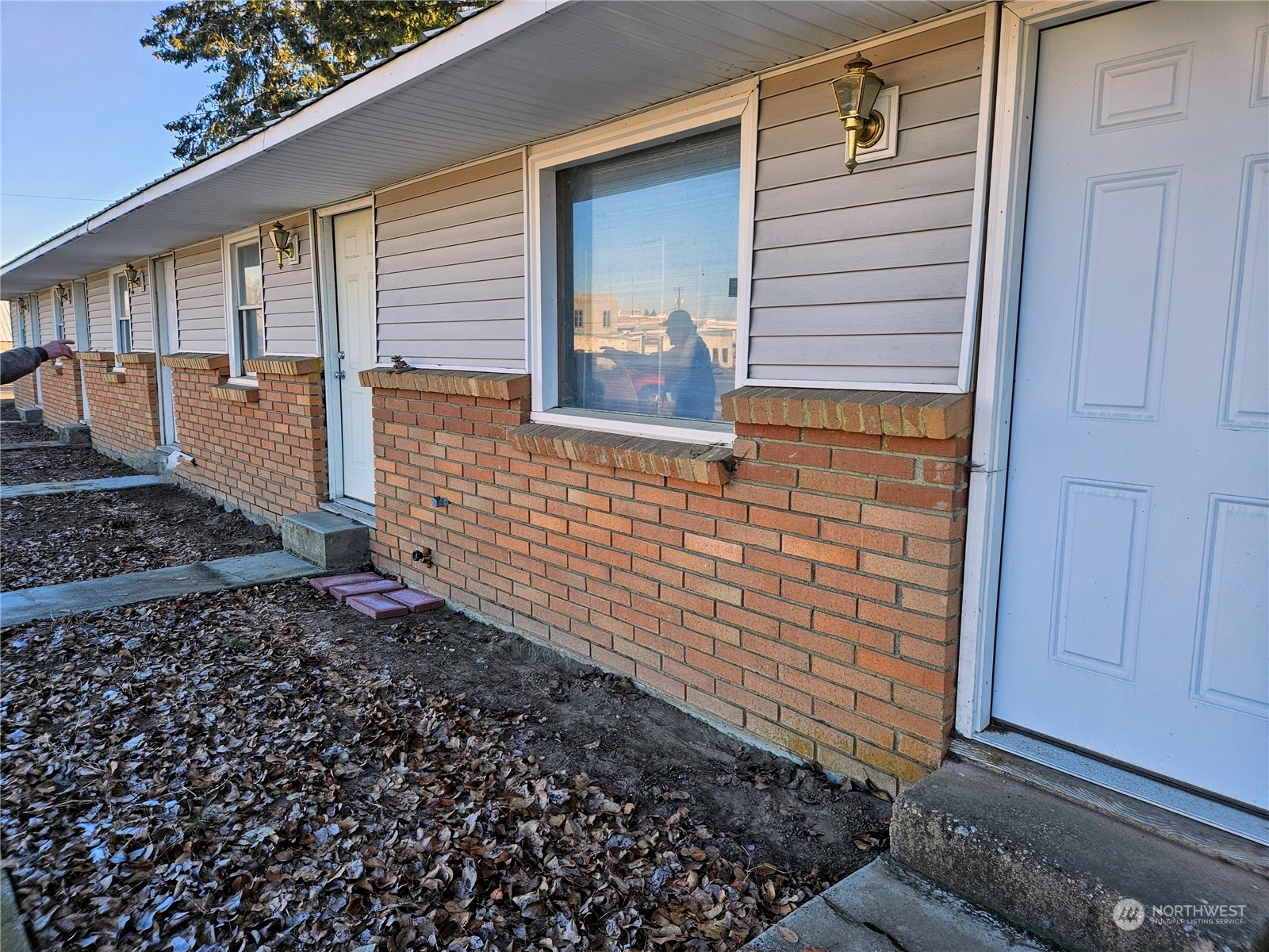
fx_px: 843
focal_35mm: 23
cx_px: 634
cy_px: 476
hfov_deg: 73.9
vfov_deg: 58.9
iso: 40
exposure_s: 1/499
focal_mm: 5.4
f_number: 1.8
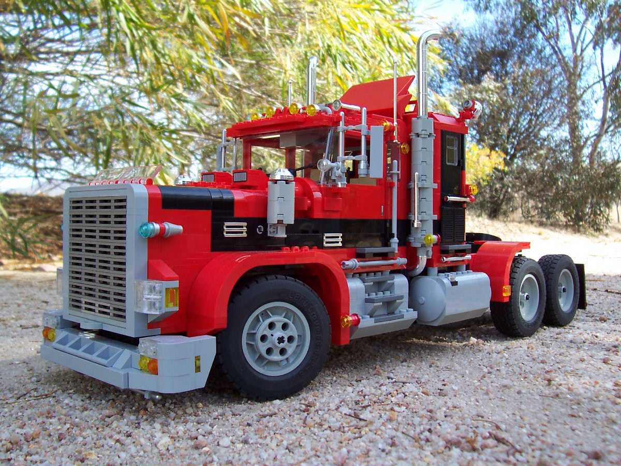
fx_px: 664
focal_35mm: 37
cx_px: 310
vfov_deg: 38.7
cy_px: 233
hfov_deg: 50.1
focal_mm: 5.6
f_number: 2.8
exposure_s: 1/350
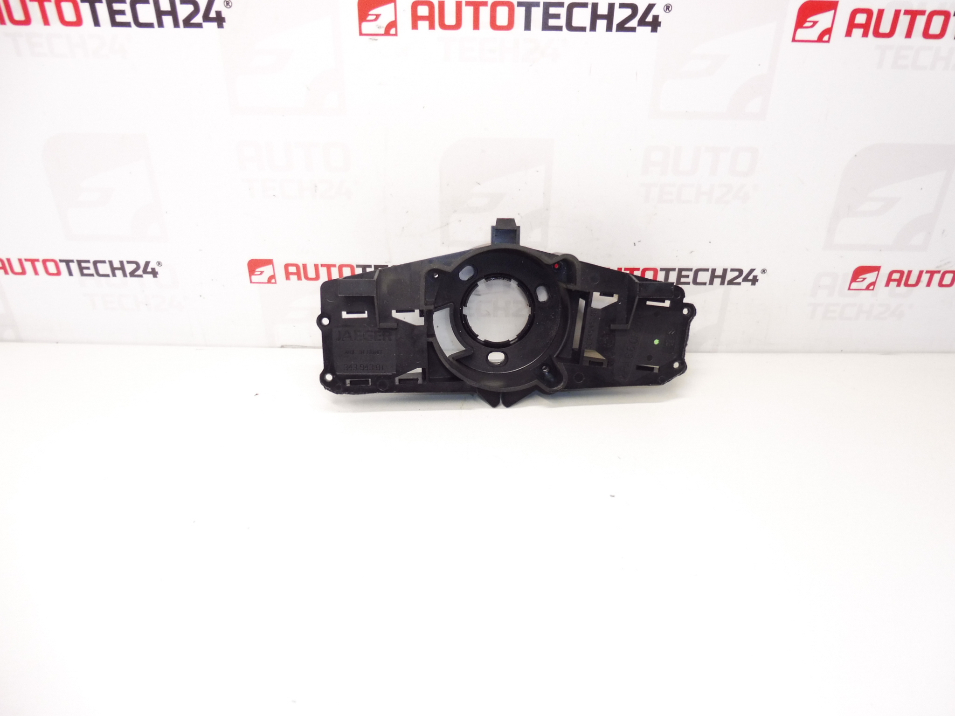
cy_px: 358
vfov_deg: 56.8
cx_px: 478
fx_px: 662
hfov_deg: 71.6
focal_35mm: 24
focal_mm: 4.3
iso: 200
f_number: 3.5
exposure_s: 1/80
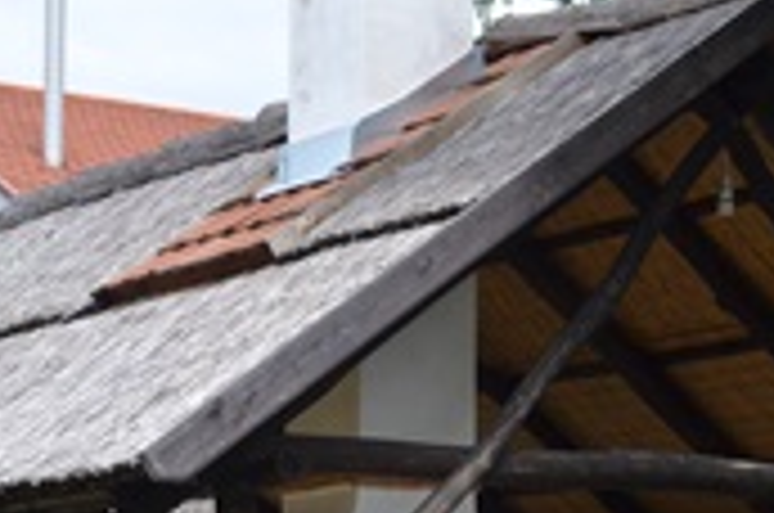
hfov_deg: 16.4
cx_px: 392
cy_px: 490
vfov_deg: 10.8
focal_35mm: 125
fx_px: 2682
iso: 500
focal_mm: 26
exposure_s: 1/500
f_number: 9
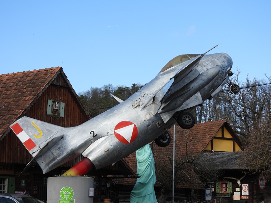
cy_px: 102
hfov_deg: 24.4
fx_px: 626
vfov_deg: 18.4
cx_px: 136
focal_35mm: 80
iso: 100
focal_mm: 14.3
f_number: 3.5
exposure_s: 1/640
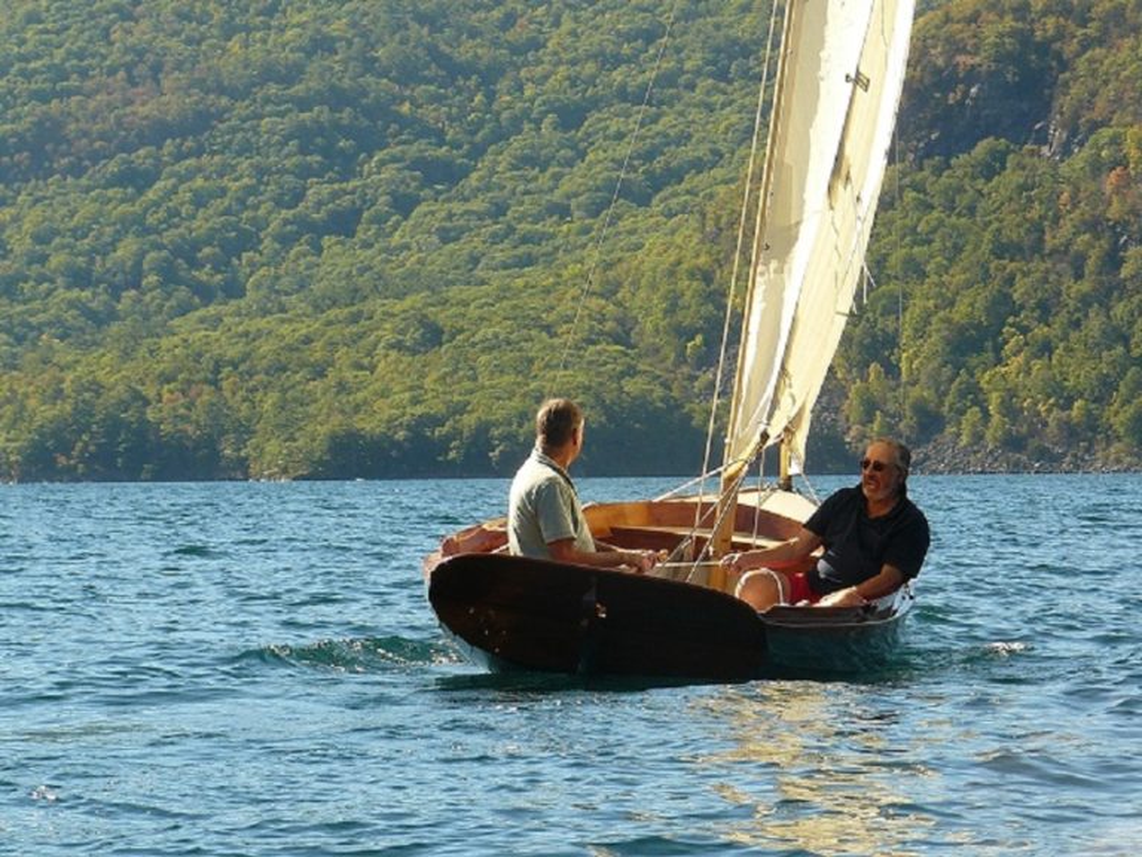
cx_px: 571
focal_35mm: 176
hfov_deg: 11.2
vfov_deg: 8.4
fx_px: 5806
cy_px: 428
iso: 100
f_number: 5.6
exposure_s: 1/200
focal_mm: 24.6
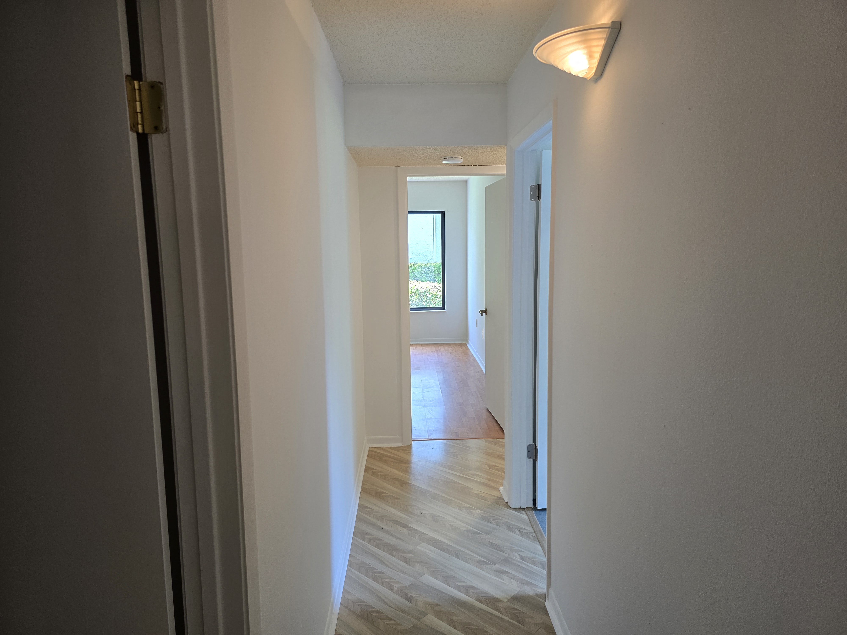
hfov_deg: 73.9
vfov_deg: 58.9
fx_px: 563
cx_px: 424
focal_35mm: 23
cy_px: 318
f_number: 1.7
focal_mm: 6.3
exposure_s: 1/120
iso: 125
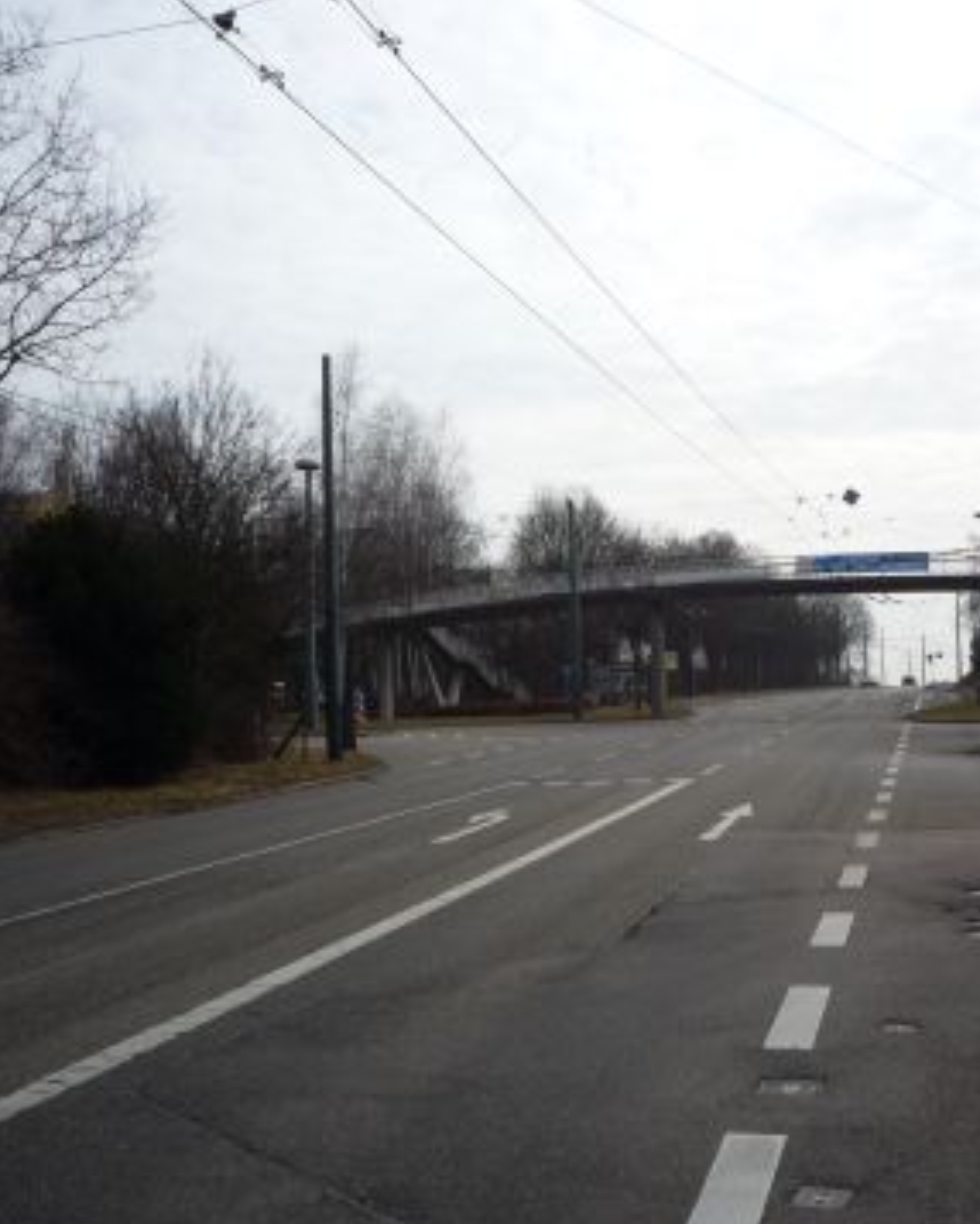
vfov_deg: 43.8
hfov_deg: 35.4
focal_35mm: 42
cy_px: 614
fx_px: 1521
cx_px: 651
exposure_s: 1/500
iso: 100
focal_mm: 5.2
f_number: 5.6
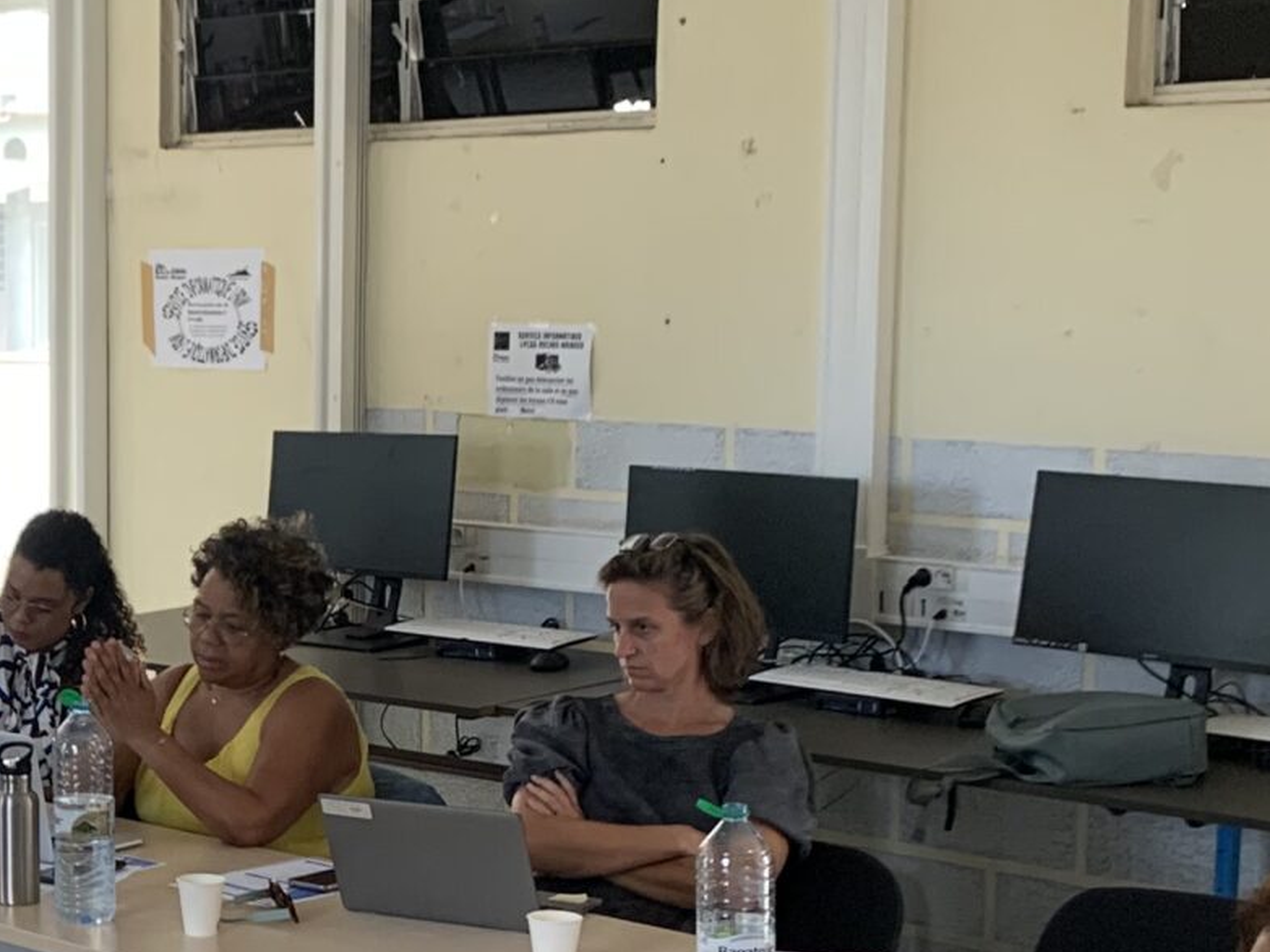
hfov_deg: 21.4
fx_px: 3118
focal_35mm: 85
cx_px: -248
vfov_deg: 17.1
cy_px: 830
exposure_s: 1/70
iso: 100
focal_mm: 4.25
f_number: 1.8
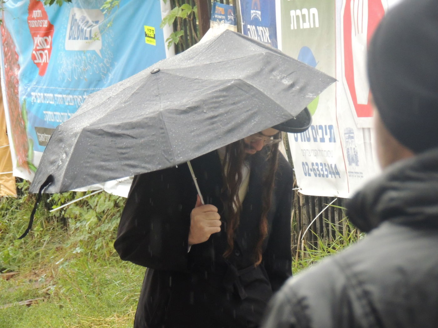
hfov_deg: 7.2
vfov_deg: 5.4
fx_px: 3480
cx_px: 219
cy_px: 164
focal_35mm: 275
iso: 800
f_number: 4.7
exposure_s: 1/250
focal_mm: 49
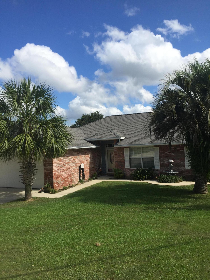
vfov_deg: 61.7
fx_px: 235
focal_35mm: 29
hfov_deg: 48.2
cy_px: 140
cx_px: 105
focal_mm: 4.15
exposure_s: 1/2825
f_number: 2.2
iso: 32
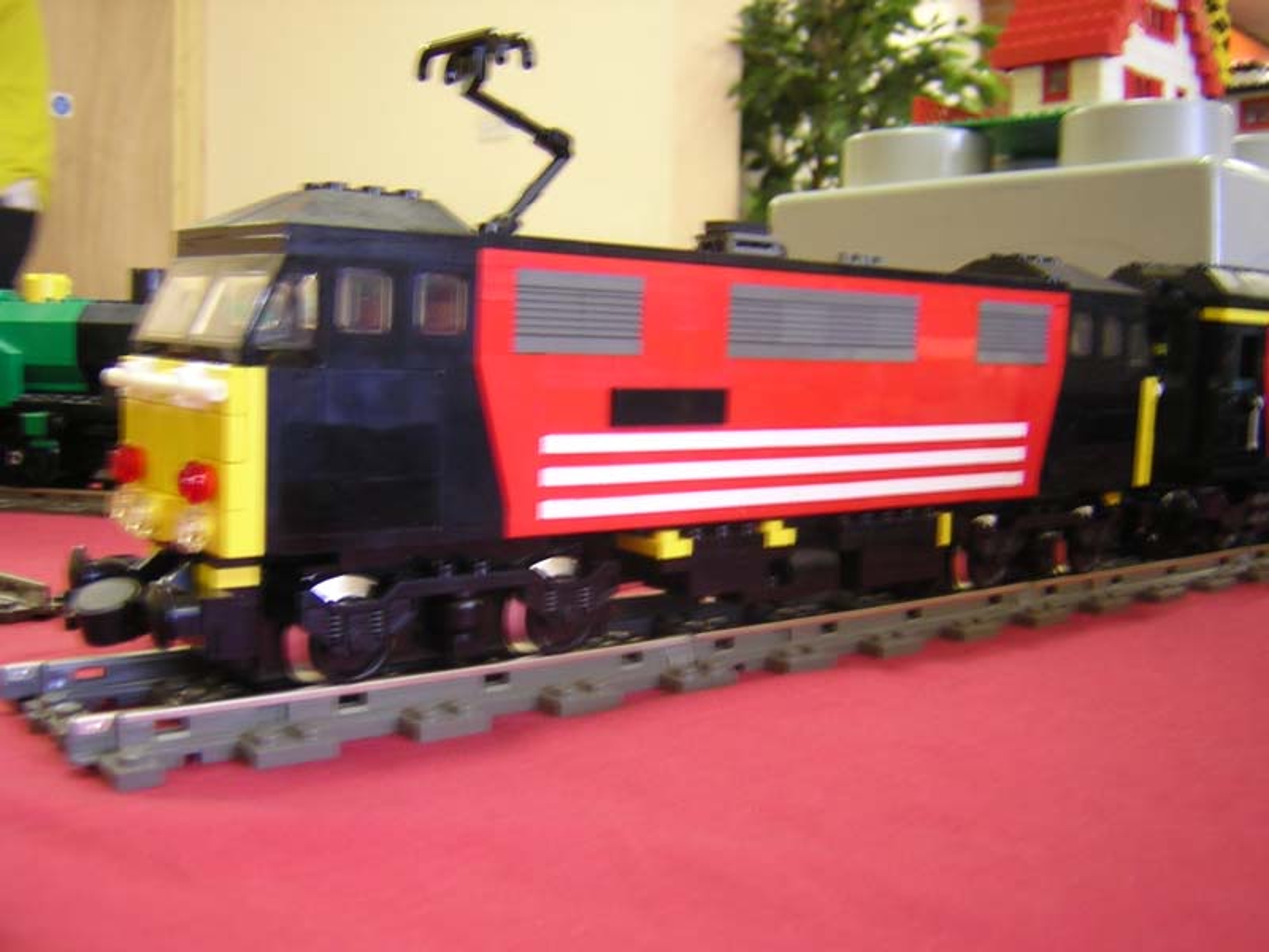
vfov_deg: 39.7
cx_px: 634
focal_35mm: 36
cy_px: 476
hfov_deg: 51.4
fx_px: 1320
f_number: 2.6
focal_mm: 4.7
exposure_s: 1/4.1
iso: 120
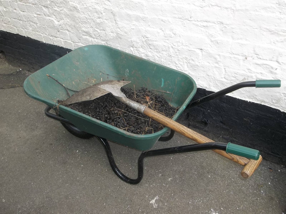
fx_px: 273
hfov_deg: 55.4
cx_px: 143
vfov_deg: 42.9
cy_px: 107
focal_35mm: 33
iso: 80
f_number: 3.3
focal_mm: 5.9
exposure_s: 1/320
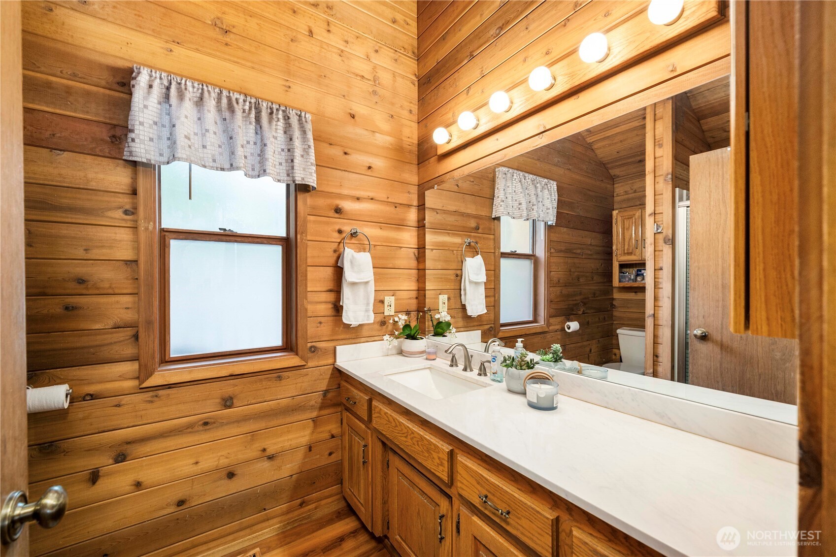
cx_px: 418
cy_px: 278
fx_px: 325
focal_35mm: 14
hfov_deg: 104.3
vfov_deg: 81.2
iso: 160
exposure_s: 1/60
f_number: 6.3
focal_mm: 14
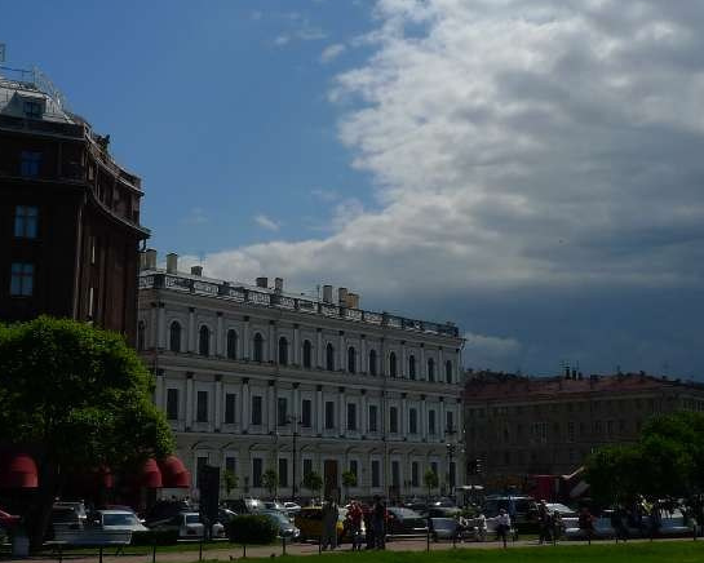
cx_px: 384
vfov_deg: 27.5
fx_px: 1146
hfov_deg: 34.1
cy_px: 205
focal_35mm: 55
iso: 80
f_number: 7.1
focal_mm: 5.1
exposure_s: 1/1000
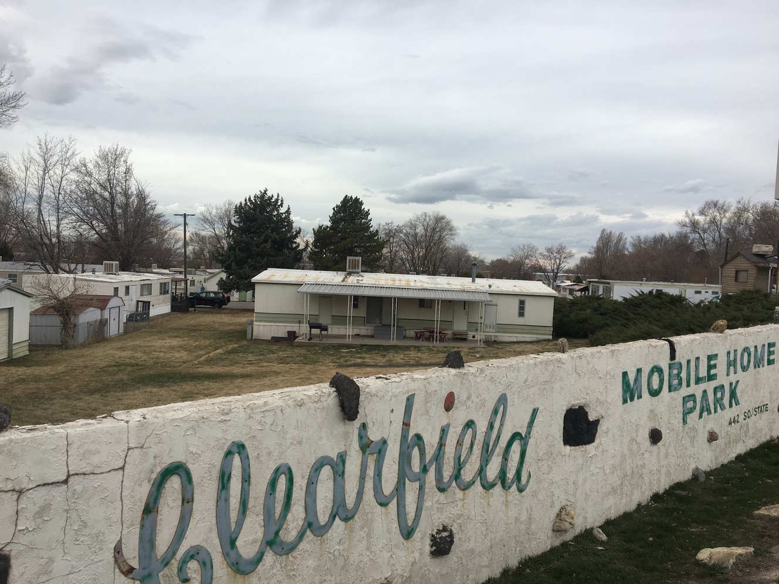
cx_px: 390
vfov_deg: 48.2
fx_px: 653
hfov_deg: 61.7
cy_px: 292
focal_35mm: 29
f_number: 2.2
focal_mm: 4.15
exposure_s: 1/1748
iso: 25
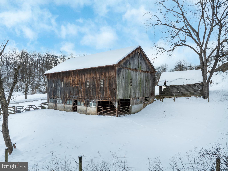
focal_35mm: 24
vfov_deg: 56.8
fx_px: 158
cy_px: 86
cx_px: 114
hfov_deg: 71.6
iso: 100
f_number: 7.1
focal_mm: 12.29
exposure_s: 1/320
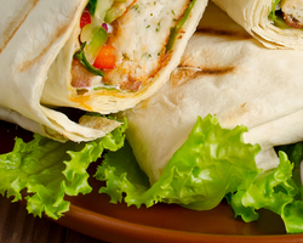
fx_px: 1059
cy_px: 43
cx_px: 250
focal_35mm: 118
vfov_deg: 13.0
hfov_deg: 16.1
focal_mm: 35
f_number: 7.1
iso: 100
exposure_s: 1/125
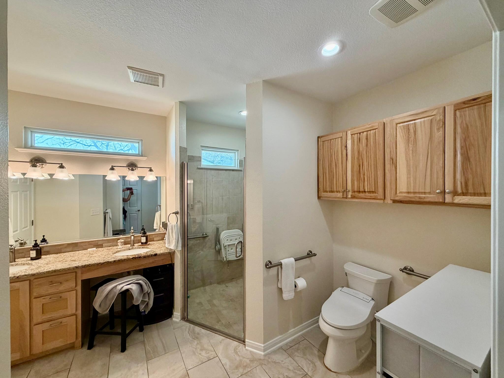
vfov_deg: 85.7
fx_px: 204
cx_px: 252
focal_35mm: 14
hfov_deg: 102.1
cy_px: 189
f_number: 2.2
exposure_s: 1/120
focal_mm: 2.22
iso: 200
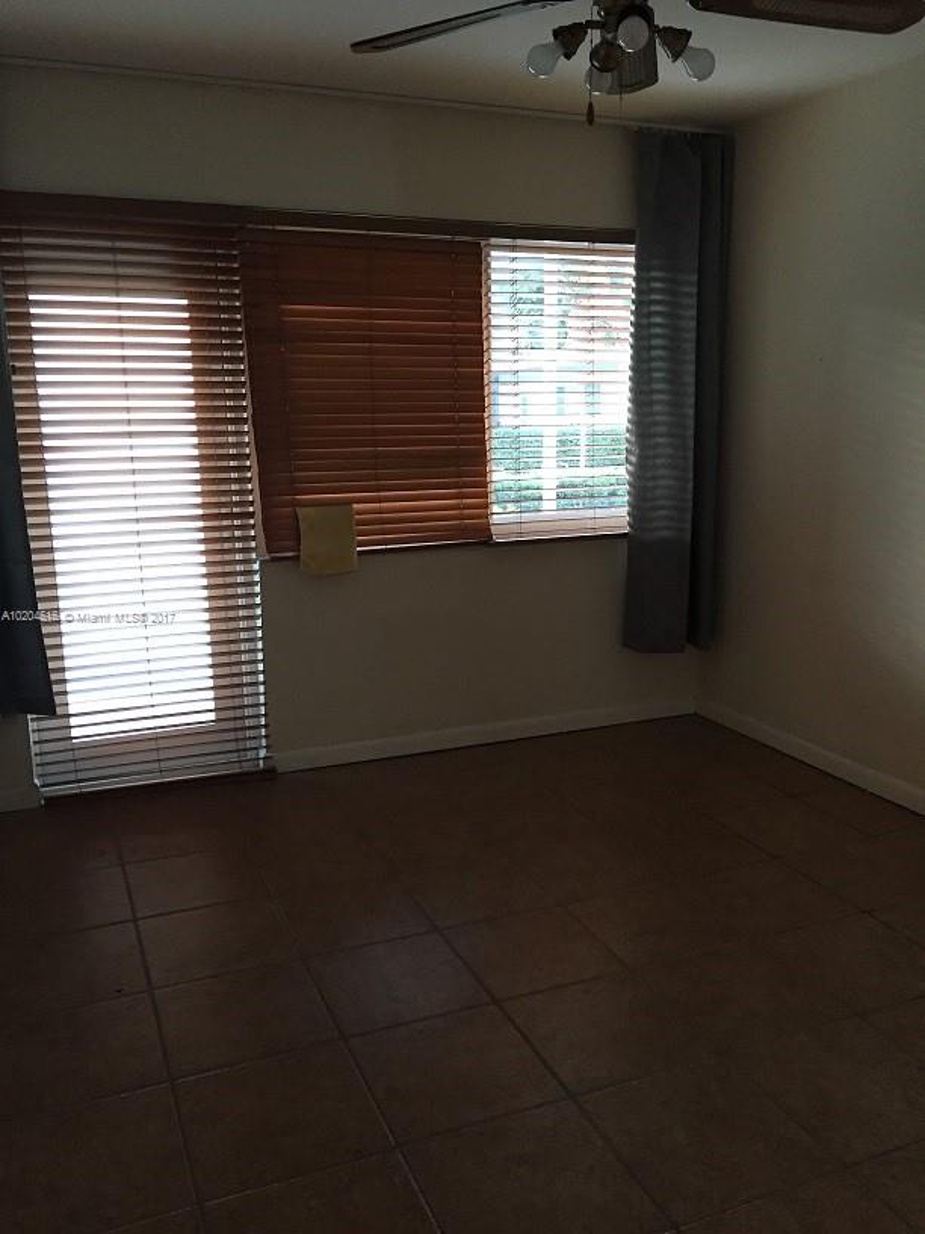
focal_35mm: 29
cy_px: 617
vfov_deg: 61.7
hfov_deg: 48.2
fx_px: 1033
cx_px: 462
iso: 250
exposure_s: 1/24
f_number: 2.2
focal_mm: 4.15
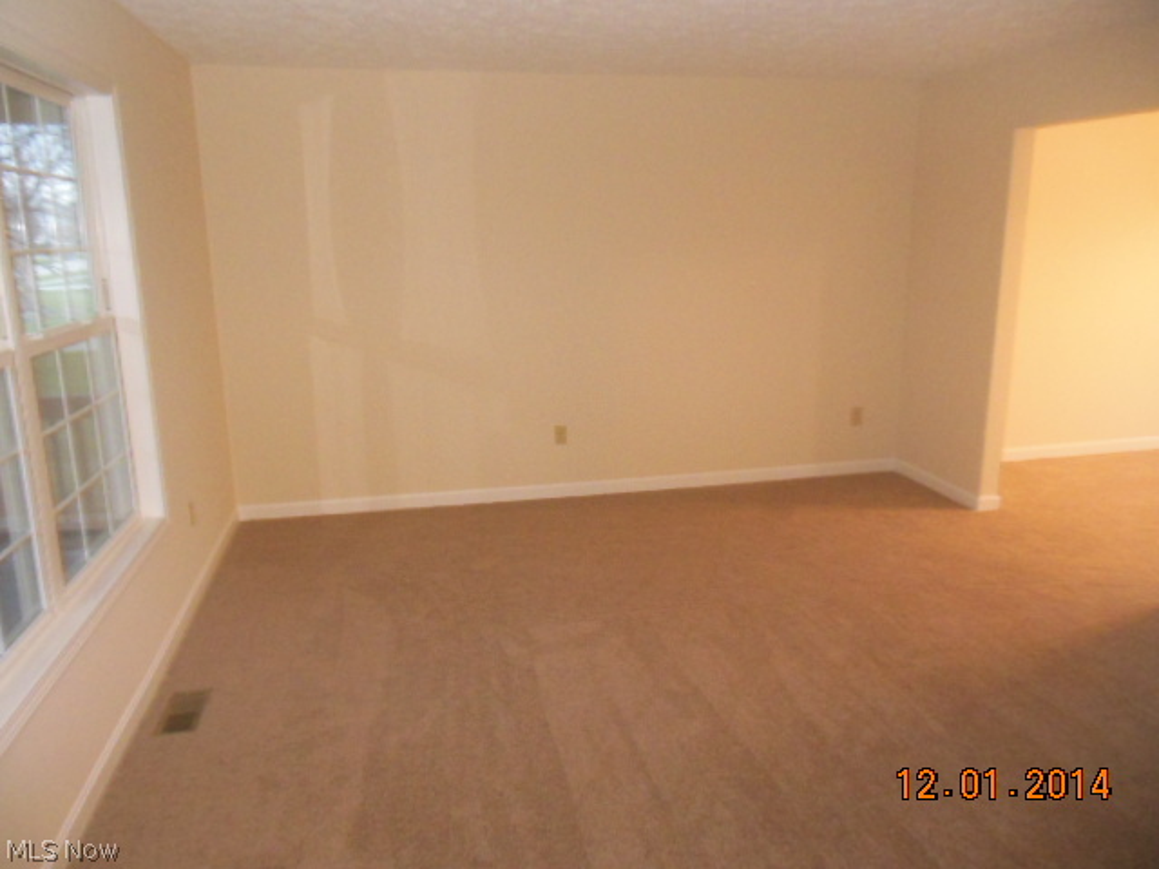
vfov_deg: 54.9
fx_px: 837
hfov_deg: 69.4
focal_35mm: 25
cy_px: 434
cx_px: 580
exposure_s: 1/25
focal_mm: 4.5
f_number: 3.2
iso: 1250
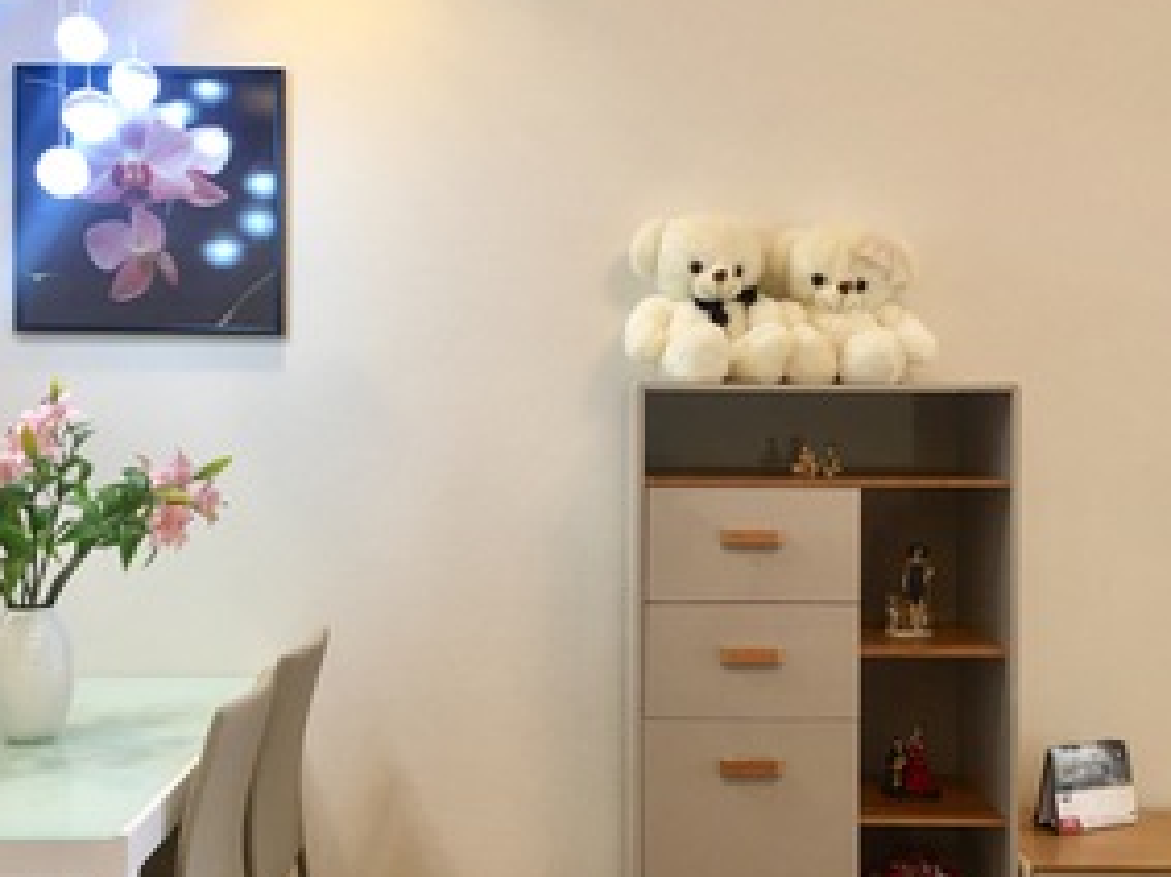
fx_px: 1386
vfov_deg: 35.1
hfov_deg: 45.8
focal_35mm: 41
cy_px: 430
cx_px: 554
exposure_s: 1/33
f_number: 2.2
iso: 32
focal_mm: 4.15
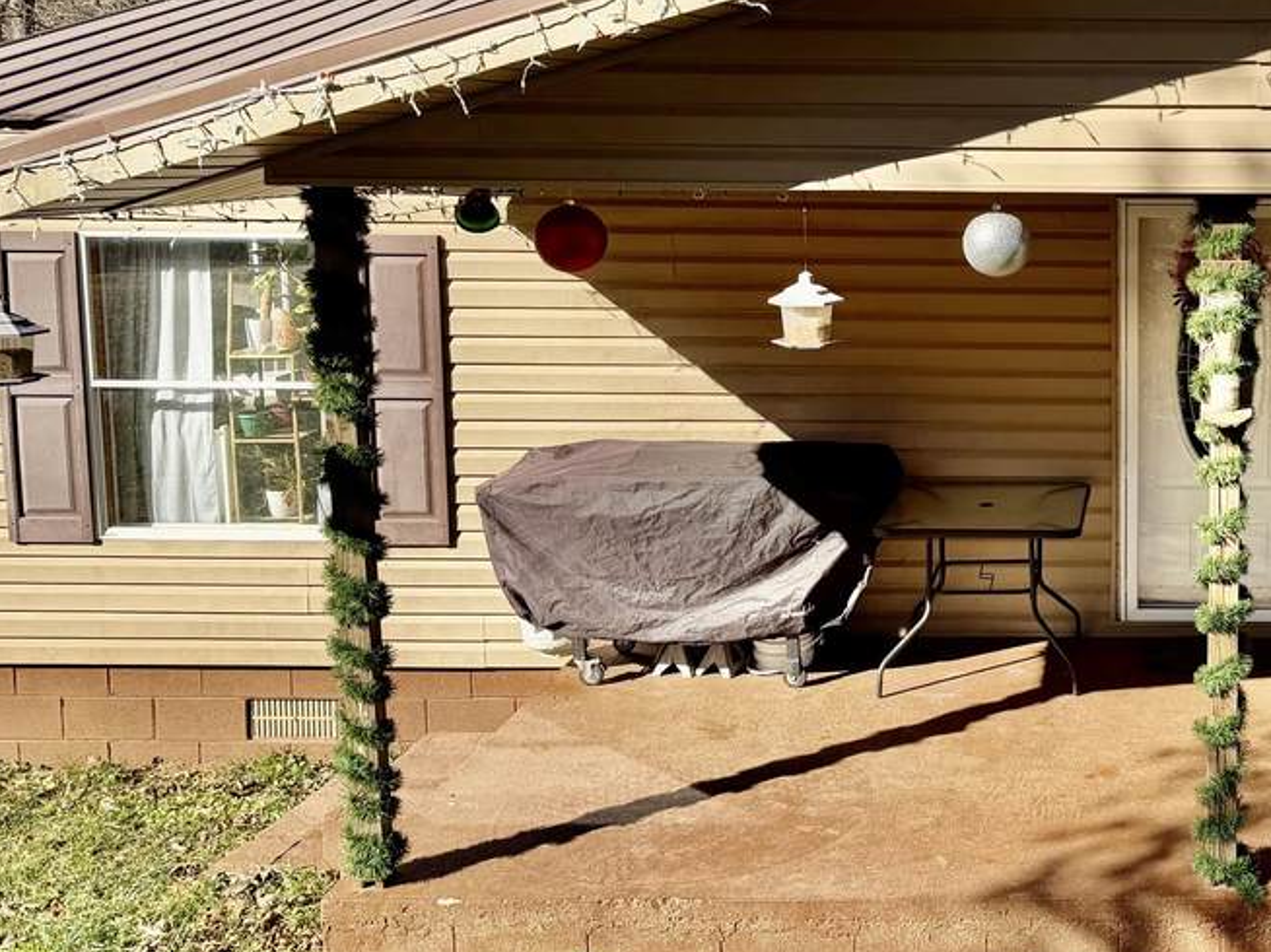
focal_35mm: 47
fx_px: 1725
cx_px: 1193
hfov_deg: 37.3
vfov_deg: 30.6
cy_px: 321
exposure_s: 1/2169
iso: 80
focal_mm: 6.76
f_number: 1.78
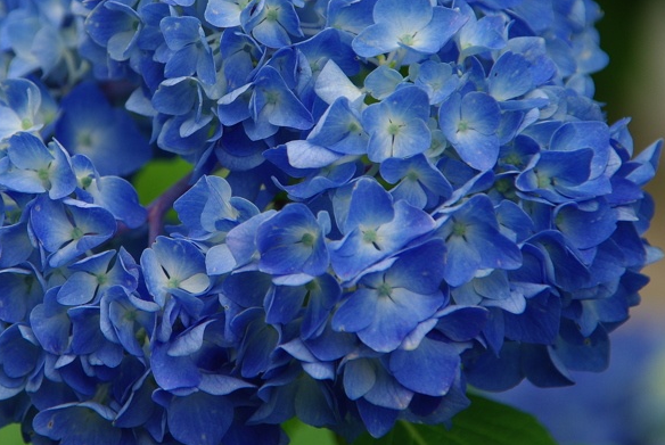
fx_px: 9728
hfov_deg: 3.9
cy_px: 93
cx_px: 213
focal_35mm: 526
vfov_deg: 2.6
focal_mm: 200
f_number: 6.7
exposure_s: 1/180
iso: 100
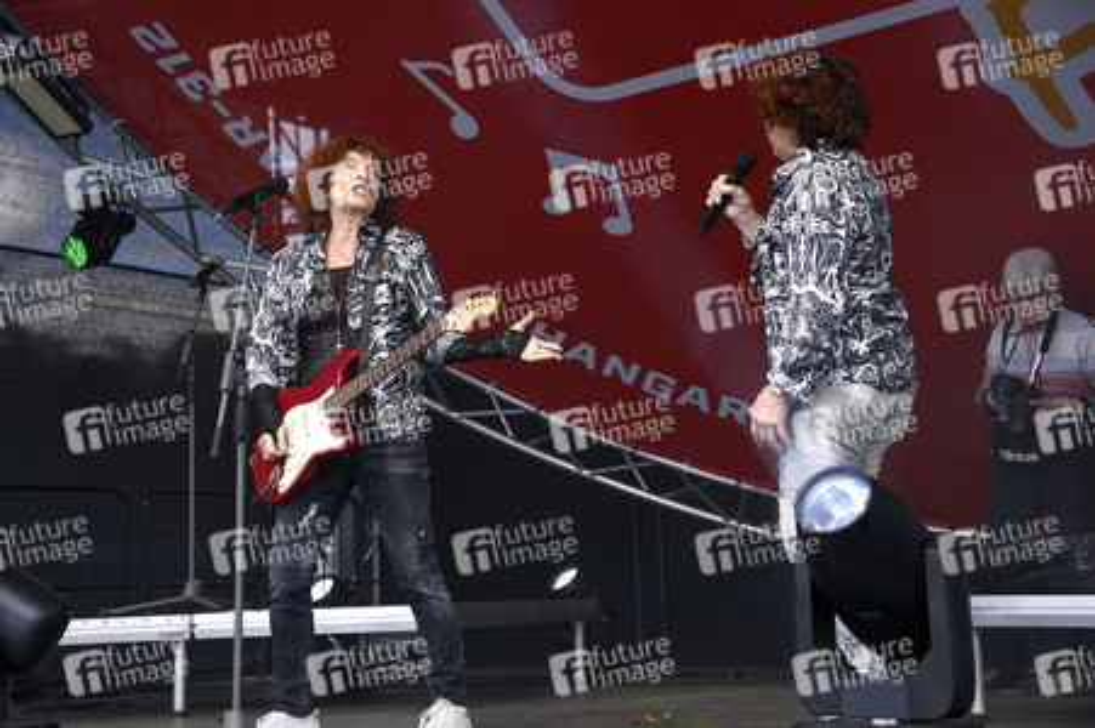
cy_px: 364
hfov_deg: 26.0
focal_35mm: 78
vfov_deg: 17.5
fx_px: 2371
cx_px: 548
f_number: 5.6
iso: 200
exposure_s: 1/250
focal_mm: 78
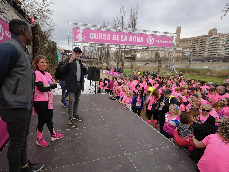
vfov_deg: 74.6
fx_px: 113
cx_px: 106
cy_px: 85
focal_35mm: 17
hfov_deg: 90.8
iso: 640
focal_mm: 14.9
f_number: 2.8
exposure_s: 1/3200
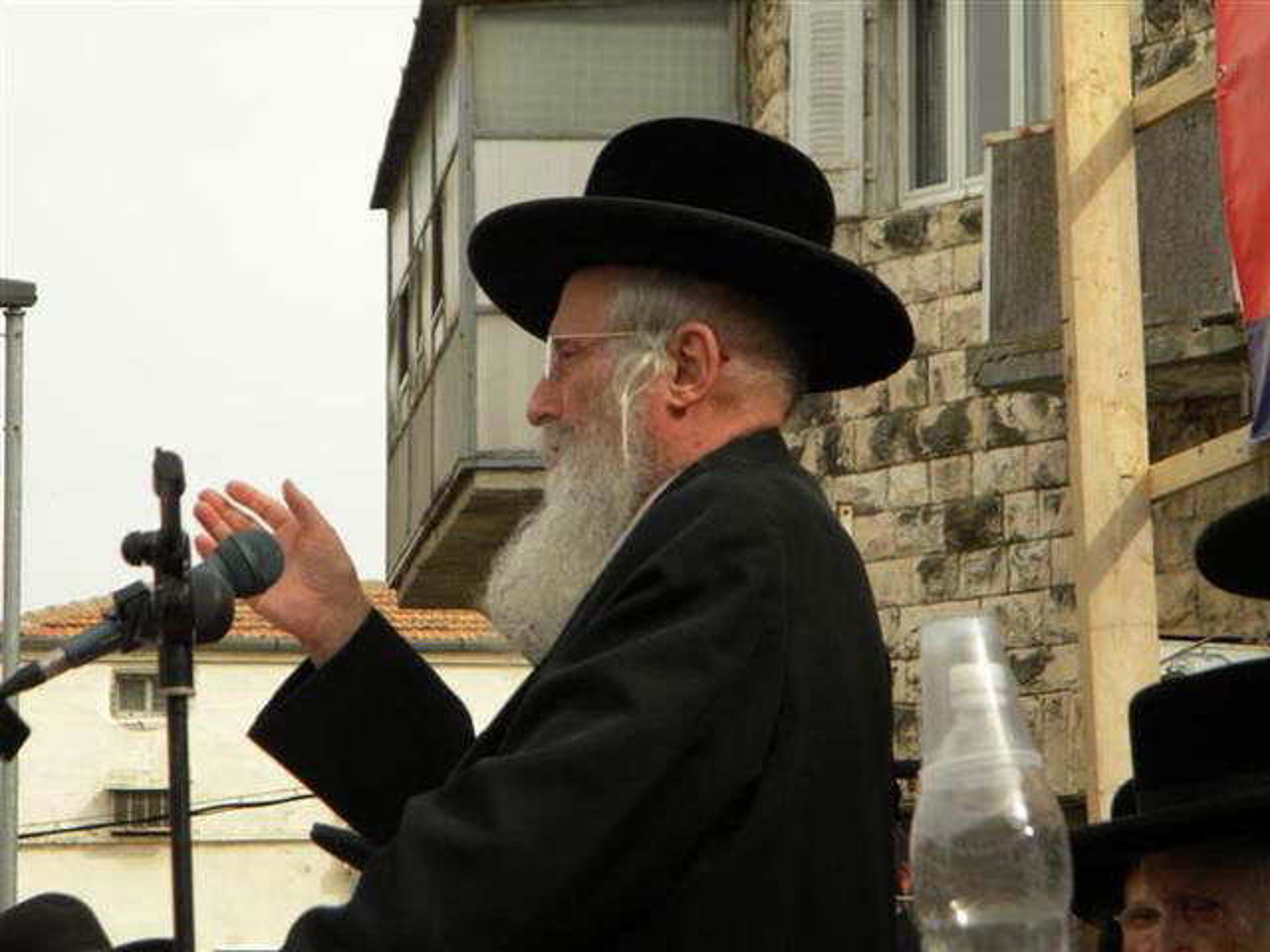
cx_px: 635
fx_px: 5430
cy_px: 476
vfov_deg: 10.0
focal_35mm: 148
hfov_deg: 13.3
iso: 106
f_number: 5
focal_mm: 26.8
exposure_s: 1/498
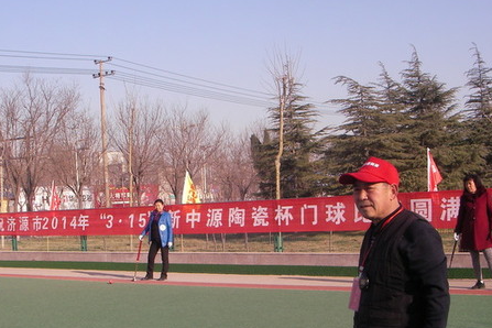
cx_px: 217
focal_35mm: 53
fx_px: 724
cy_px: 210
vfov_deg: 25.4
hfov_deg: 37.5
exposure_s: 1/184
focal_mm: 6.3
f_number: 6.6
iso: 50
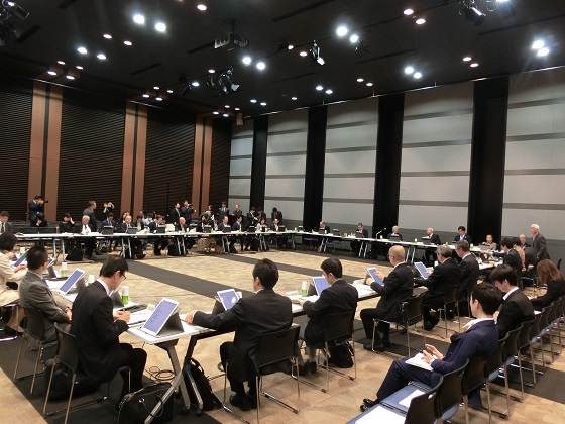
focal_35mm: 25
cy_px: 212
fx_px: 408
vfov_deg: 54.9
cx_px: 282
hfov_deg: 69.4
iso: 400
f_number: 3.5
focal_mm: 4.5
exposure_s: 1/40
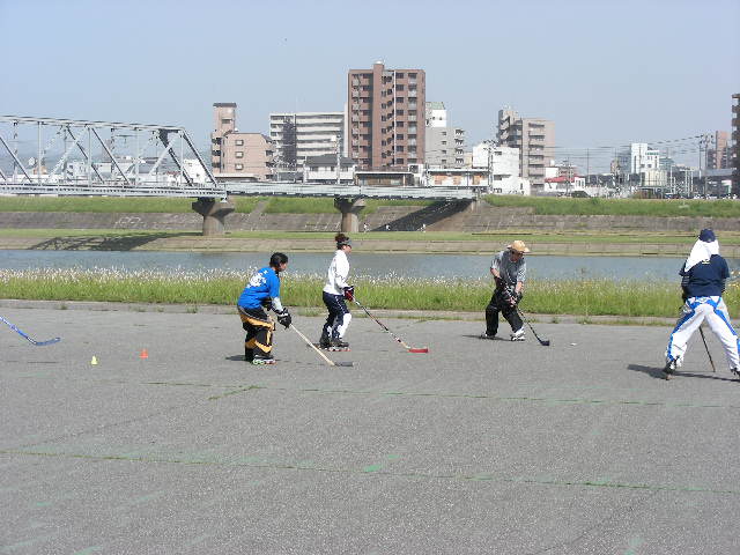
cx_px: 370
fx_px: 1496
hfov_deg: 27.8
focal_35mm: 70
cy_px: 278
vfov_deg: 21.0
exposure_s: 1/403
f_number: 4
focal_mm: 11.7
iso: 50
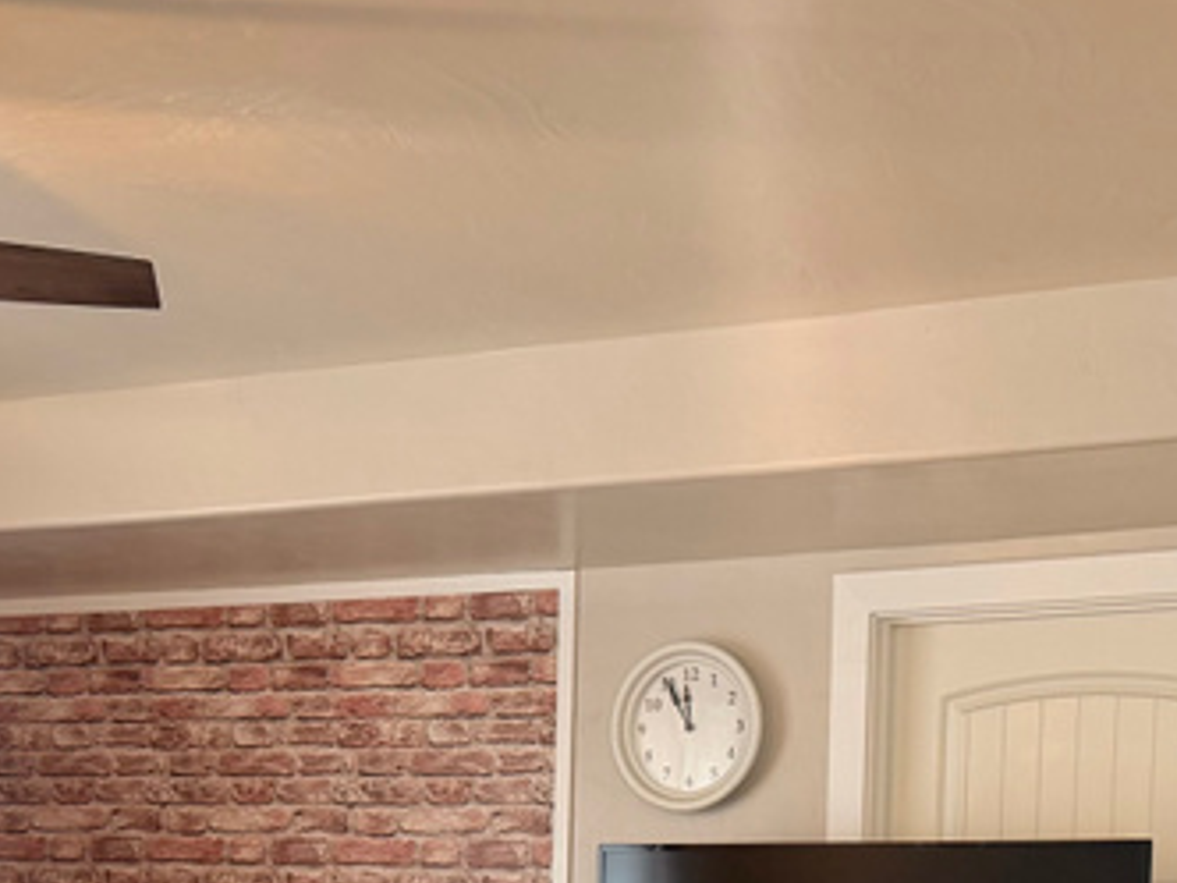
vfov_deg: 18.2
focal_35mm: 74
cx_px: 613
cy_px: 1227
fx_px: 2516
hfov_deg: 26.3
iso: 200
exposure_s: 1/133
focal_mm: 6.76
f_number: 1.78
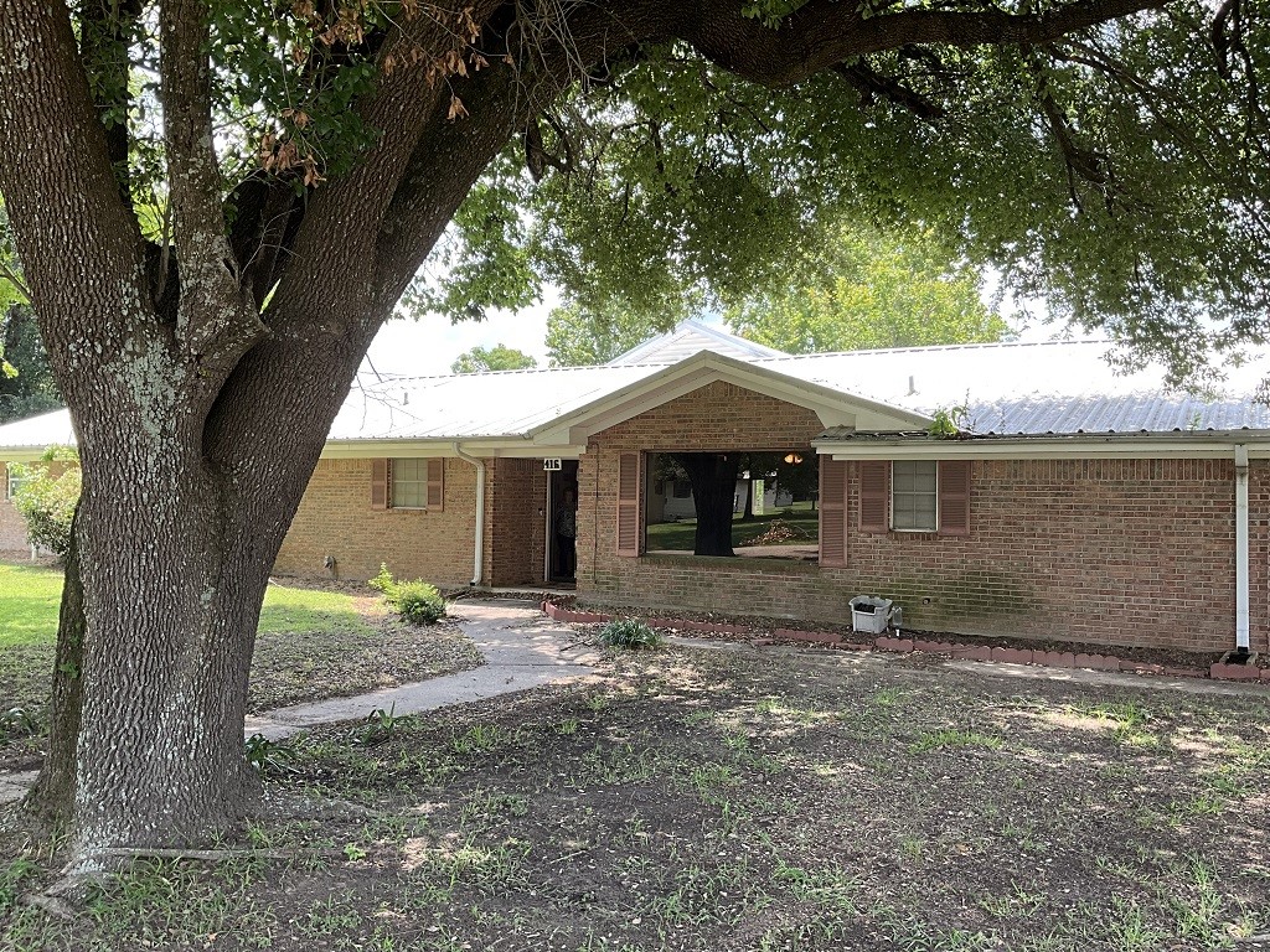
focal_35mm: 29
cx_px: 635
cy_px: 476
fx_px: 1064
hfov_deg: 61.7
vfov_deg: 48.2
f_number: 1.8
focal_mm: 3
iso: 20
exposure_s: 1/234
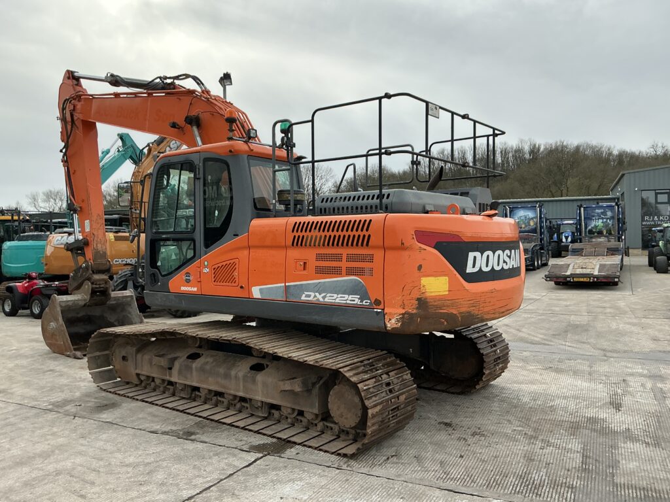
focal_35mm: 28
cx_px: 335
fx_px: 542
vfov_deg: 49.7
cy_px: 251
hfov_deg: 63.4
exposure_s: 1/1055
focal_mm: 3
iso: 25
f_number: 1.8
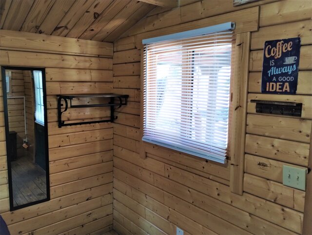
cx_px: 156
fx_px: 253
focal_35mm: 28
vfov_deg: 49.9
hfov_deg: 63.4
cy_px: 118
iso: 453
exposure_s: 1/40
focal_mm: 4.27
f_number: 1.8
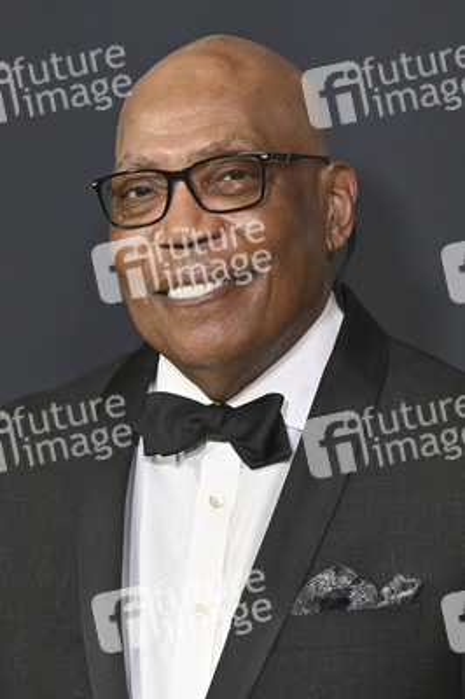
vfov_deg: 15.5
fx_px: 2562
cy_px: 350
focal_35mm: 132
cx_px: 232
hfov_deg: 10.4
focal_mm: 88
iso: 2000
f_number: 5.6
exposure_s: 1/320
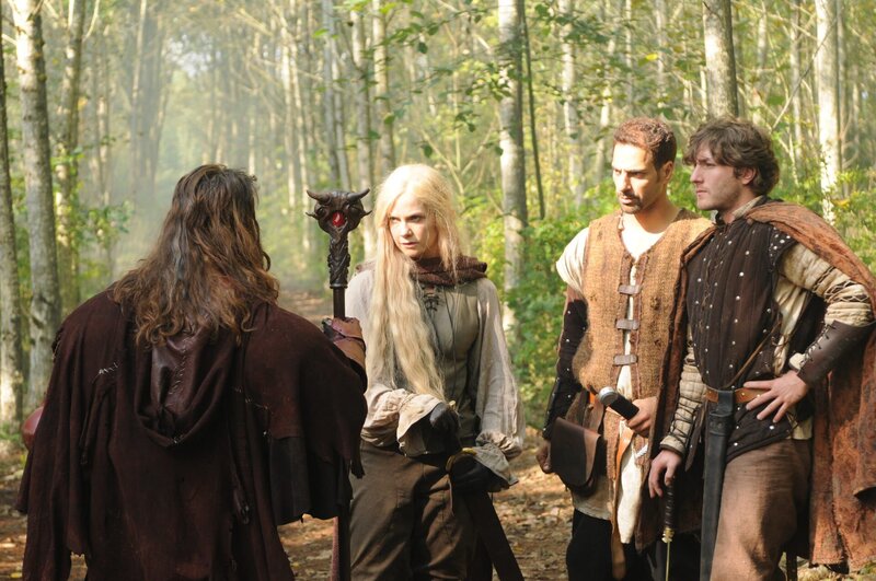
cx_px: 438
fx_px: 2551
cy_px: 290
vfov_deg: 13.0
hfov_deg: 19.5
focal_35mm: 105
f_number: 5.6
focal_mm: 70
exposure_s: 1/320
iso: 500
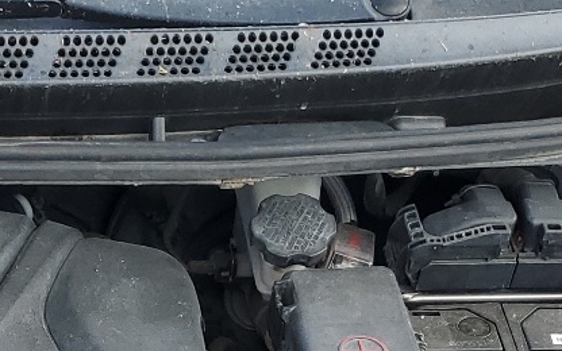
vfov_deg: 11.0
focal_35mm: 106
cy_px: 756
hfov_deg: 19.0
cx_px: -31
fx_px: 1624
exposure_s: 1/385
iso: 50
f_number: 1.5
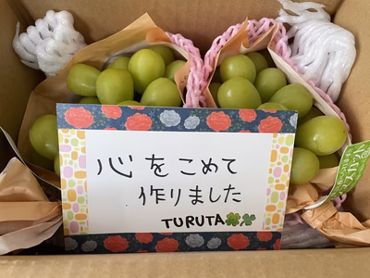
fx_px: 278
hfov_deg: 67.3
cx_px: 185
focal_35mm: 26
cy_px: 139
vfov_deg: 53.1
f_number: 1.6
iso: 125
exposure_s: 1/60
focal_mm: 4.2
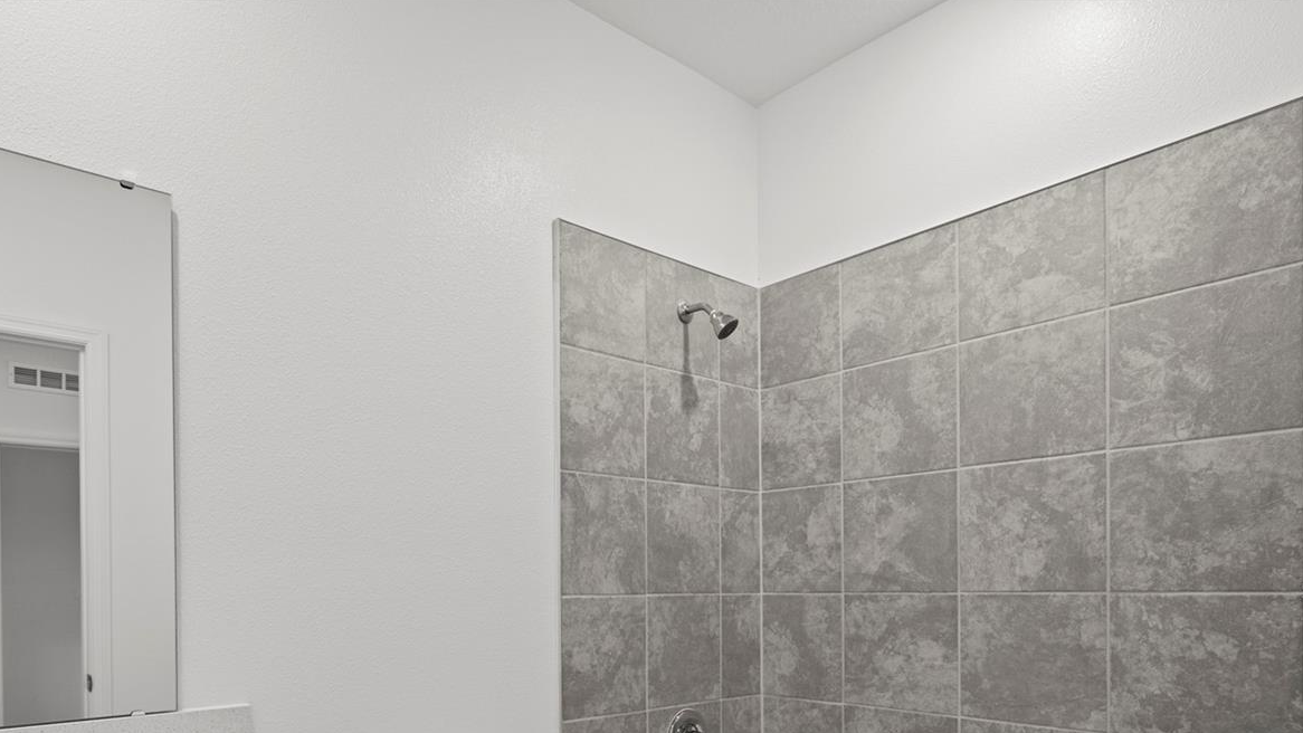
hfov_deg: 77.7
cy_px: 590
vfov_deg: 46.8
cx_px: 513
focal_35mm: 23
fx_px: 795
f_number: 7.1
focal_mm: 16
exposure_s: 1/4
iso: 320
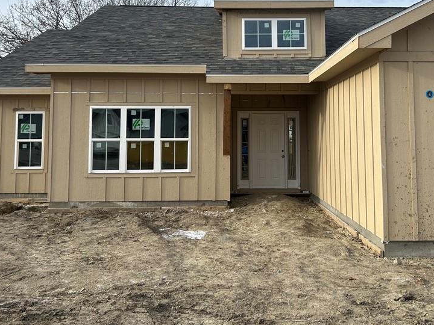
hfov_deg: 50.0
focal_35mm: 37
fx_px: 464
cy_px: 97
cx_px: 243
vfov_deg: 38.0
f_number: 1.5
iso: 50
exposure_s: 1/2457
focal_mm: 5.7
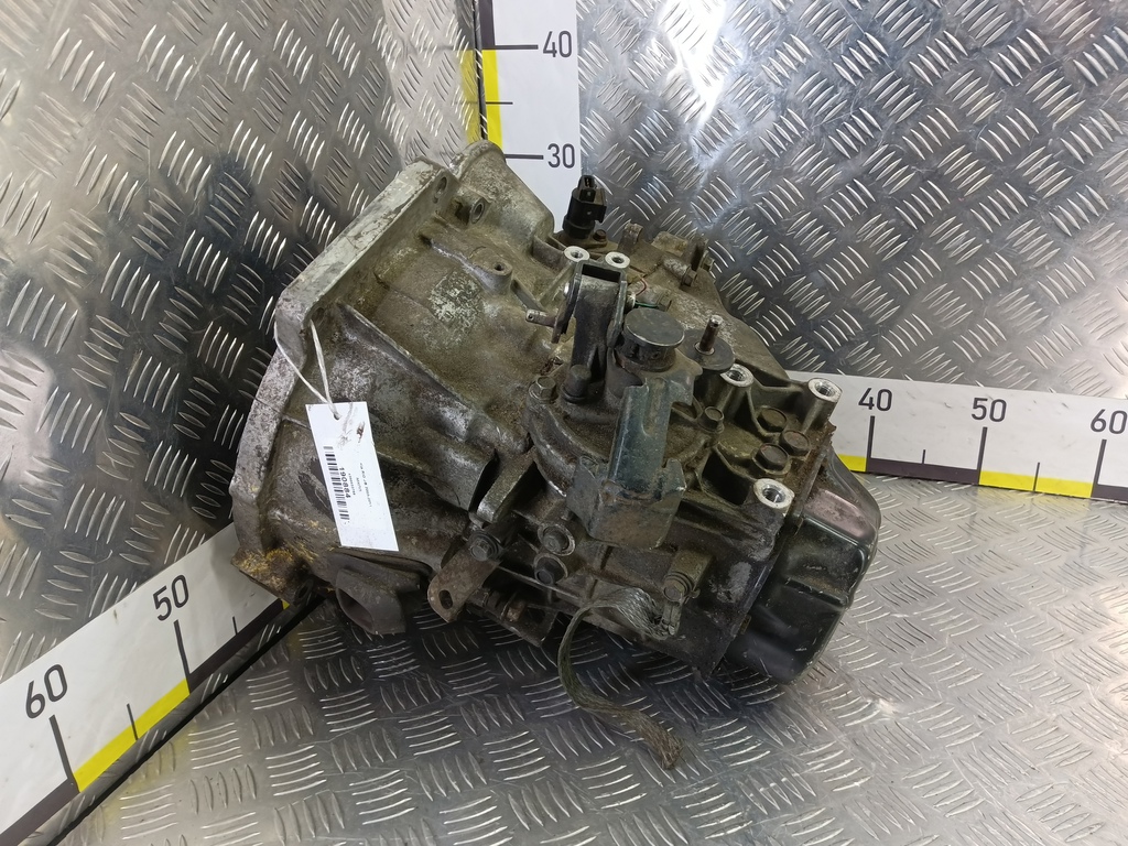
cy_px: 423
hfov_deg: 73.9
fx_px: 749
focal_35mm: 23
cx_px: 564
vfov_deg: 58.9
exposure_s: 1/50
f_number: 1.6
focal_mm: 4.11
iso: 185
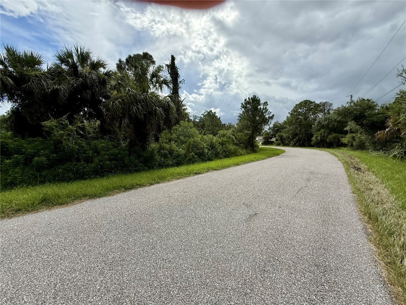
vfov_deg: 85.7
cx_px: 203
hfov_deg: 102.1
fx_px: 164
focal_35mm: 14
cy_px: 152
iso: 64
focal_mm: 2.22
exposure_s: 1/2024
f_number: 2.2
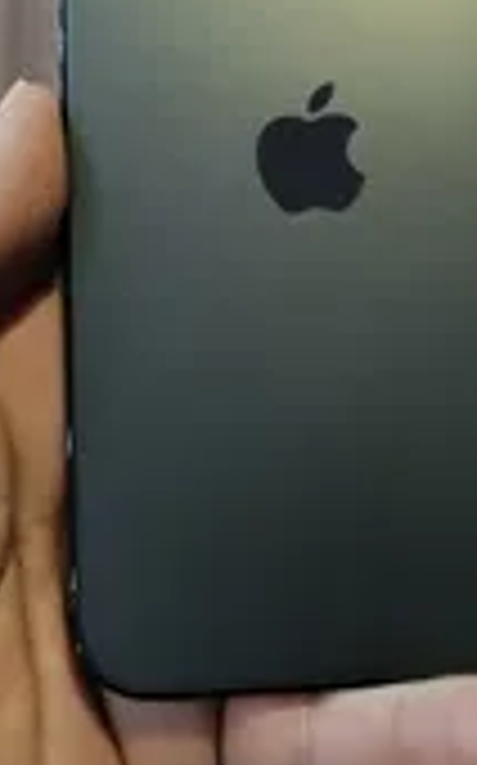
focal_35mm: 60
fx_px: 1250
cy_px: 207
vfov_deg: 33.5
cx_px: 364
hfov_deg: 21.4
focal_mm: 6.14
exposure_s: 1/25
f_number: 1.65
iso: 1282
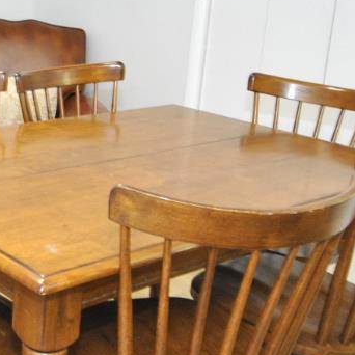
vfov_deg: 30.4
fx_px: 650
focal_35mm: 56
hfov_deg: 27.7
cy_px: 124
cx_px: -45
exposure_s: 1/20
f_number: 4
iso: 400
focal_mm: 10
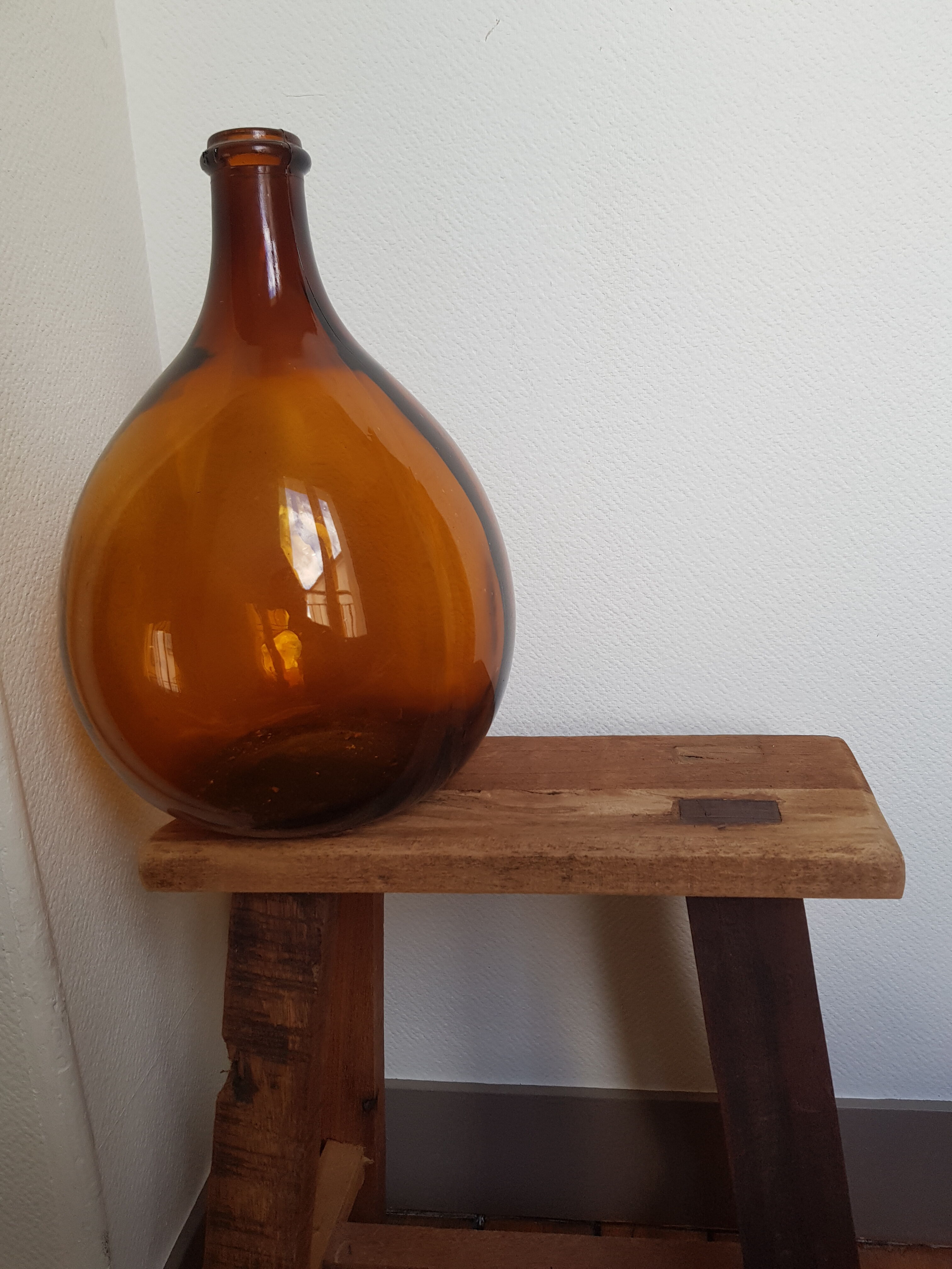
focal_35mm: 26
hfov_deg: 53.1
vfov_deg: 67.3
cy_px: 634
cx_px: 476
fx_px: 953
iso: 64
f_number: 1.7
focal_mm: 4.2
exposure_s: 1/120
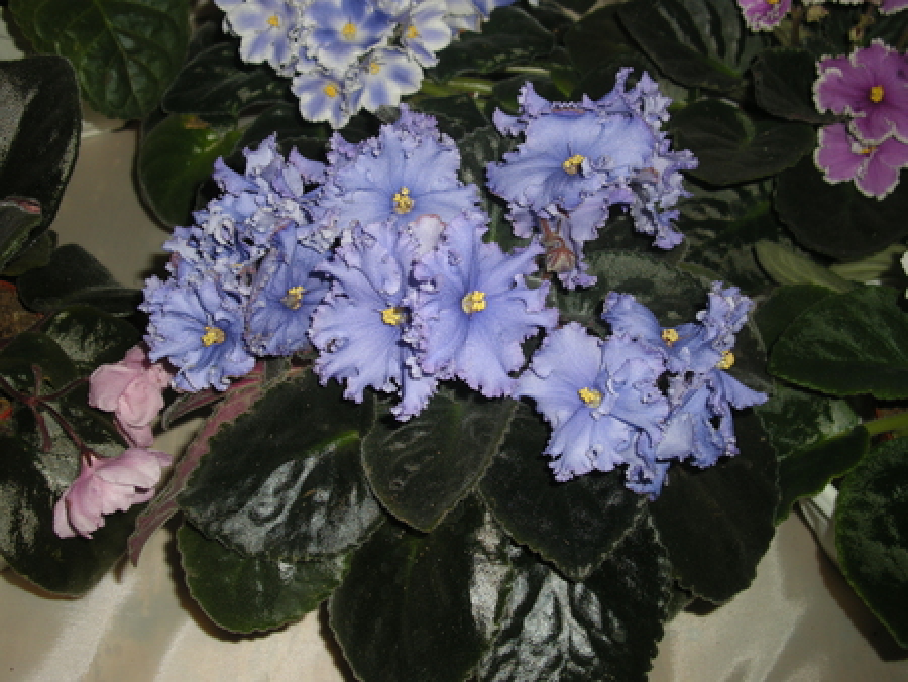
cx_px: 454
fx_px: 1181
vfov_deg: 32.2
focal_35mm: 45
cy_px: 341
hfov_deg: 42.1
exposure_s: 1/60
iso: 81
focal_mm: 9.6
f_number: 8.8
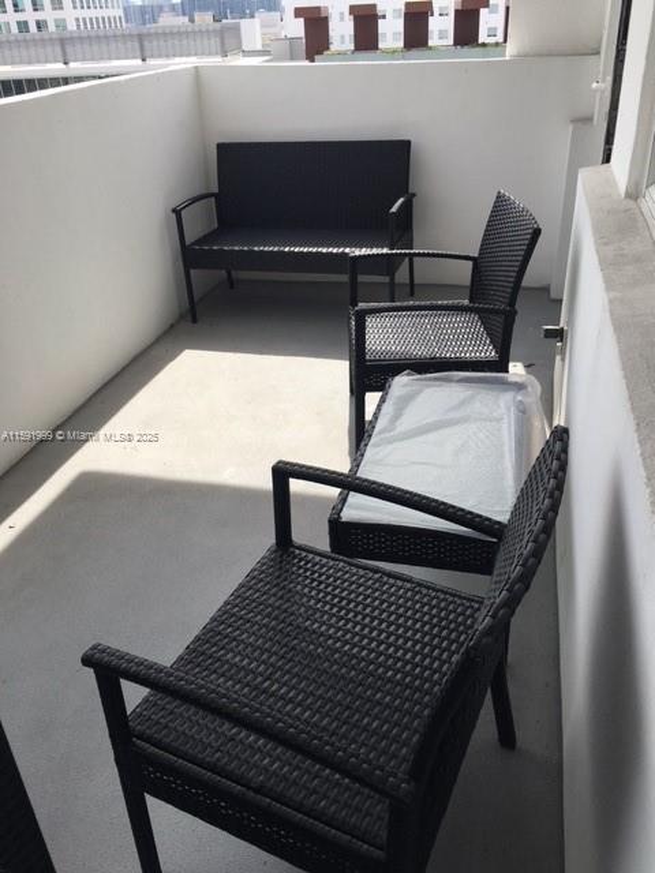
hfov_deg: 48.2
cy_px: 436
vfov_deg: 61.7
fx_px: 732
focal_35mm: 29
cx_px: 328
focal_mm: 4.15
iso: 25
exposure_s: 1/1026
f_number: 2.2
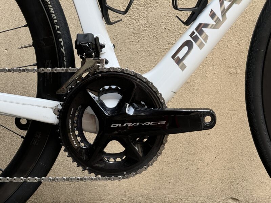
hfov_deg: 16.4
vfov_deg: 12.3
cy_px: 102
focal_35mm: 120
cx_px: 136
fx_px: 939
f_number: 2.8
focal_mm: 15.66
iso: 50
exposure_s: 1/172
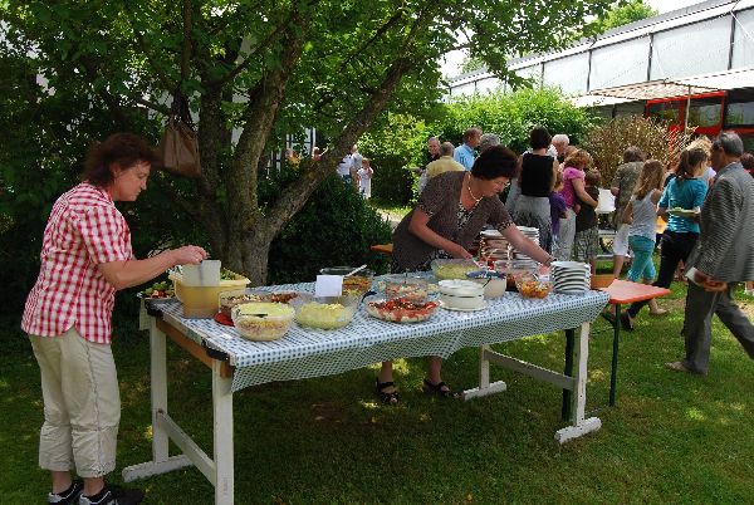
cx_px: 377
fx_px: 629
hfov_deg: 61.9
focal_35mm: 30
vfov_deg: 43.7
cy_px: 252
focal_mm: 20
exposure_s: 1/125
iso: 180
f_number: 5.6
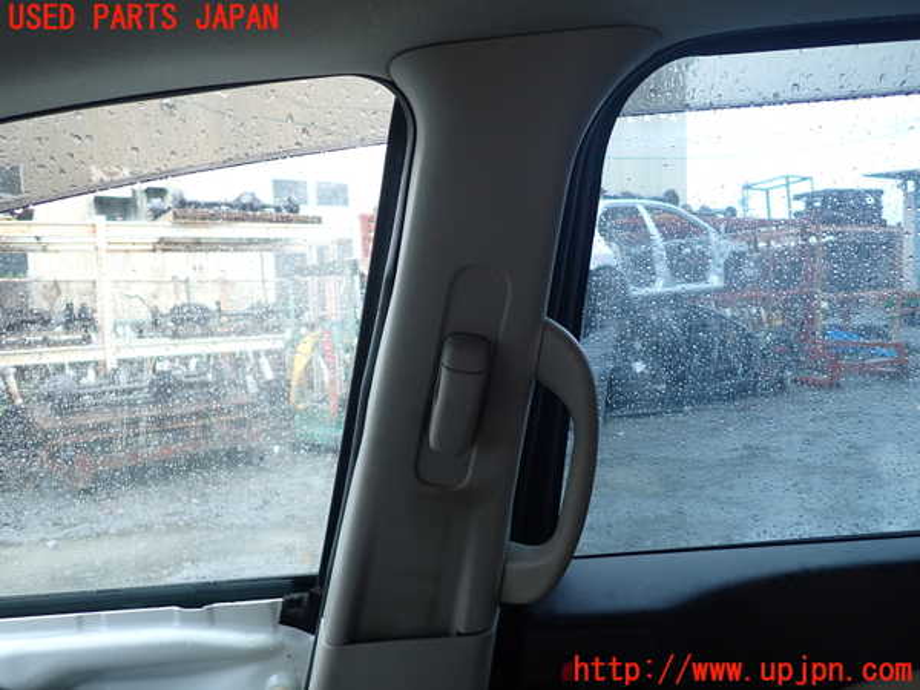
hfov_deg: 69.4
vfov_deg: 54.9
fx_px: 664
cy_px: 345
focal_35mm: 25
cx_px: 460
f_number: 2
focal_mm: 4.5
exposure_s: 1/40
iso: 200
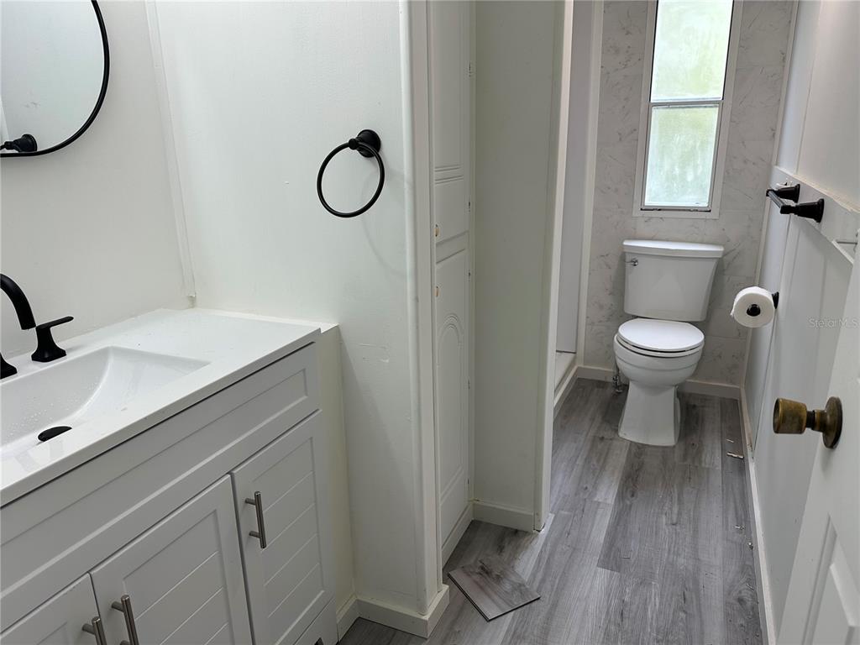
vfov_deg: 56.8
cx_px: 430
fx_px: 596
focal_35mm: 24
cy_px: 322
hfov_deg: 71.6
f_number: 1.78
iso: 64
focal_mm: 6.86
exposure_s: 1/135
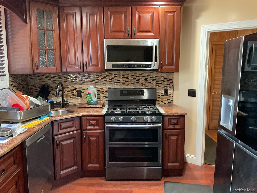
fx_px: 215
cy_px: 96
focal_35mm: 29
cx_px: 128
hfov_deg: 61.7
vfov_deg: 48.2
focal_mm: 3
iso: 320
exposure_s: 1/30
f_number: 1.8
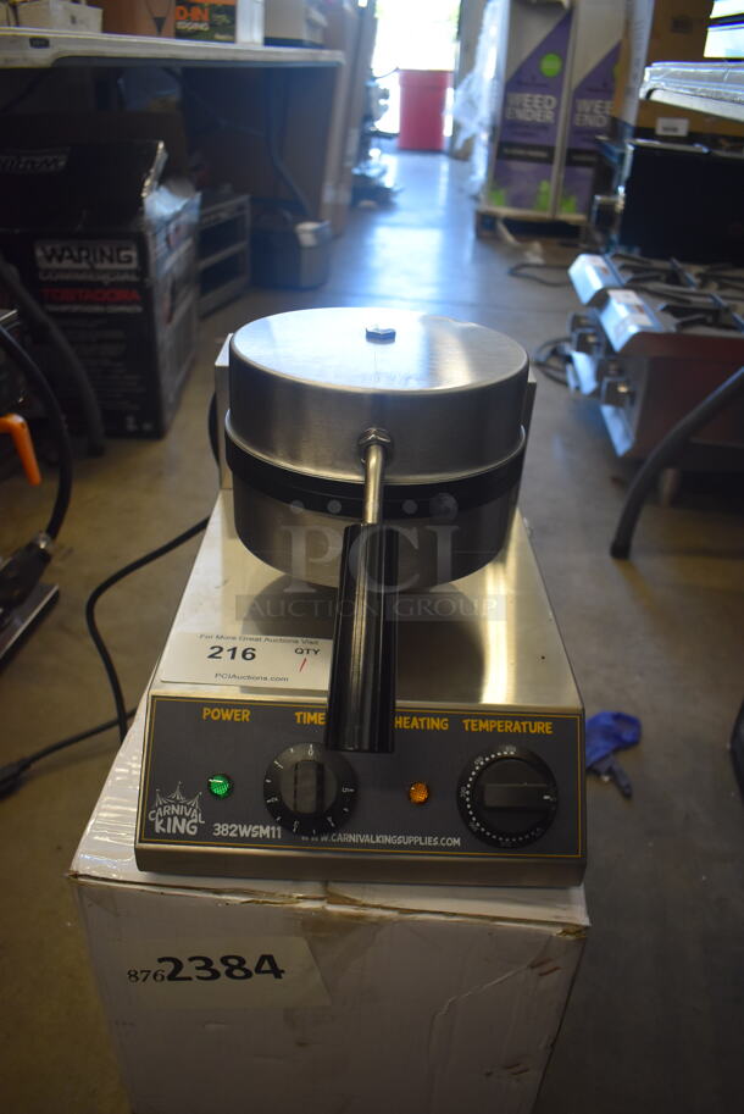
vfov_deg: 67.3
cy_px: 557
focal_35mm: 27
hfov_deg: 48.0
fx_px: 836
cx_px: 372
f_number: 3.5
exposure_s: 1/250
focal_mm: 18
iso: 800
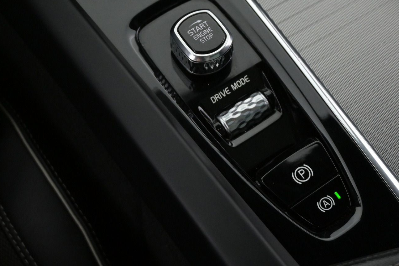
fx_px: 657
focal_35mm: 59
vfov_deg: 22.9
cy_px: 117
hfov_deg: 33.6
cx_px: 248
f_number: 5
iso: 2500
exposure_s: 1/50
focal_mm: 31.5
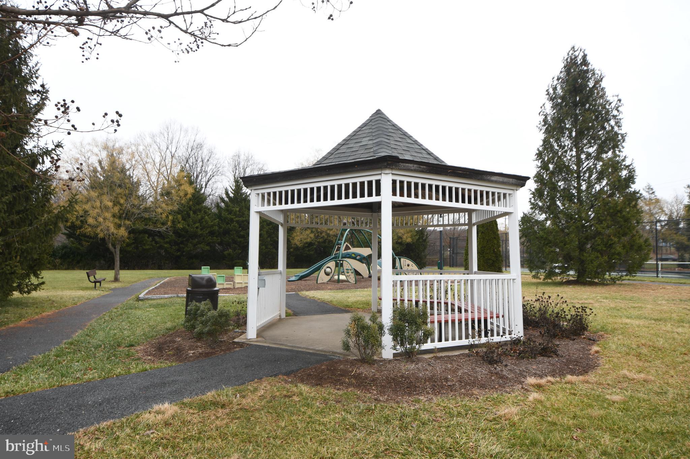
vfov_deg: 59.4
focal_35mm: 21
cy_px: 230
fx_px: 402
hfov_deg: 81.2
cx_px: 345
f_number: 8
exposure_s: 1/25
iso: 200
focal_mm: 14
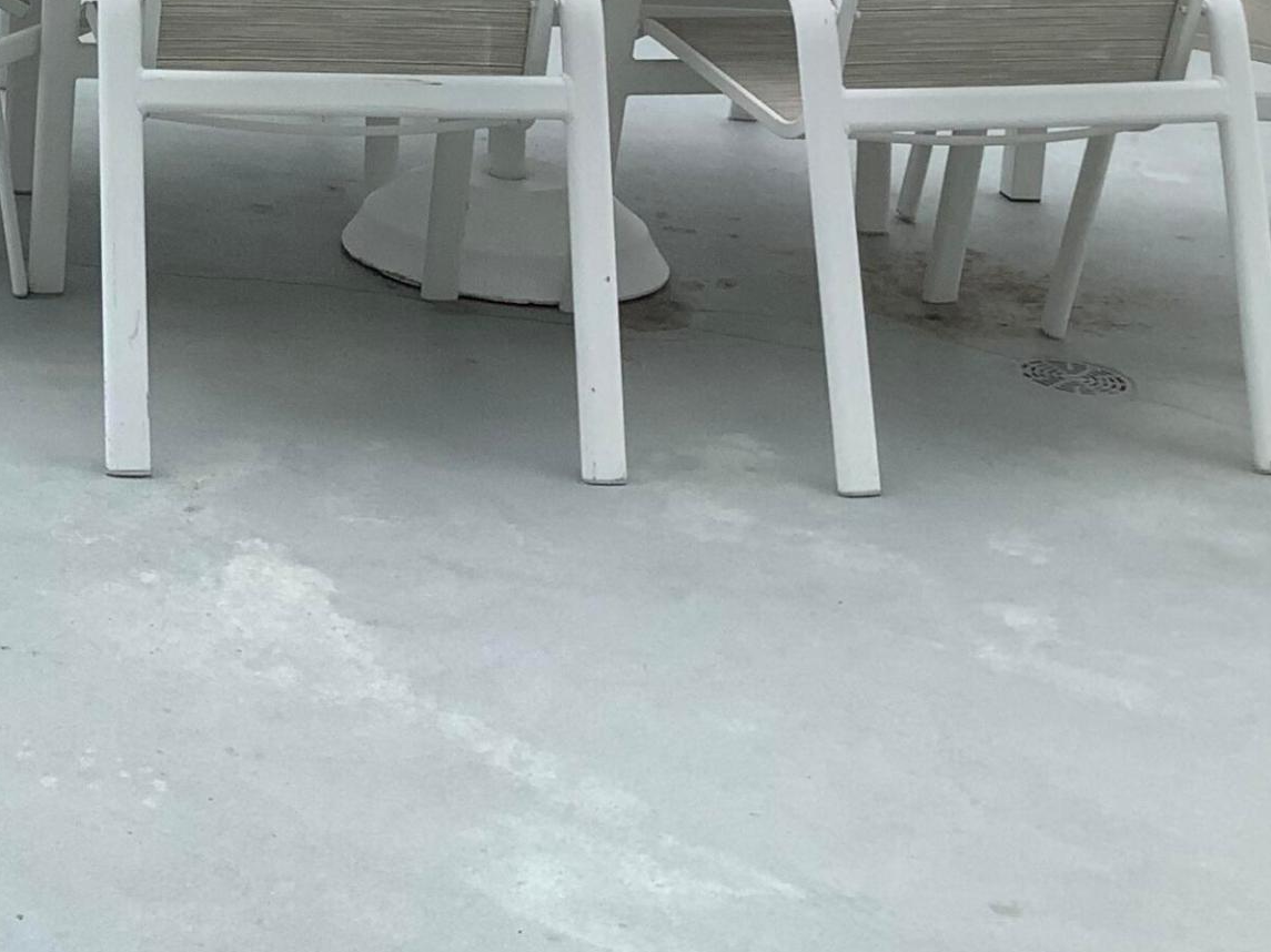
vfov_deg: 17.8
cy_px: -230
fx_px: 2863
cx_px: -238
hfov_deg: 23.0
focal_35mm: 78
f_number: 2.4
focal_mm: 3.3
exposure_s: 1/543
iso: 25
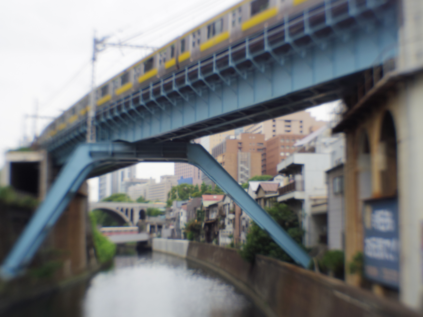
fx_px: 648
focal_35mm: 53
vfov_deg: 27.5
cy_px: 158
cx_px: 212
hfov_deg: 36.2
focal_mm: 11.5
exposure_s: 1/100
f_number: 9
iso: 200
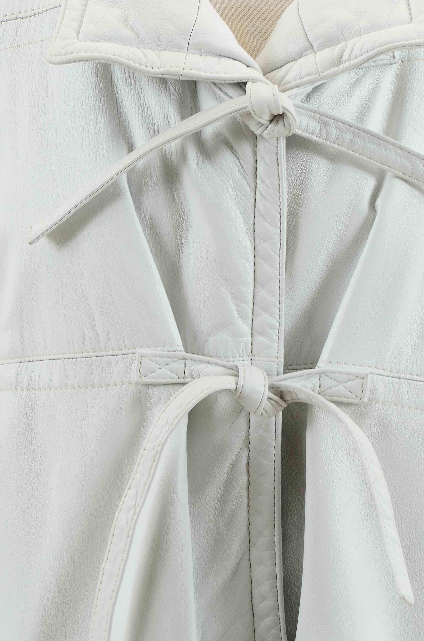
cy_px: 166
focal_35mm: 237
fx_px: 4201
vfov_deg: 8.7
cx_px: 248
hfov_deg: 5.8
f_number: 8
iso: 160
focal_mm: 105
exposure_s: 1/80
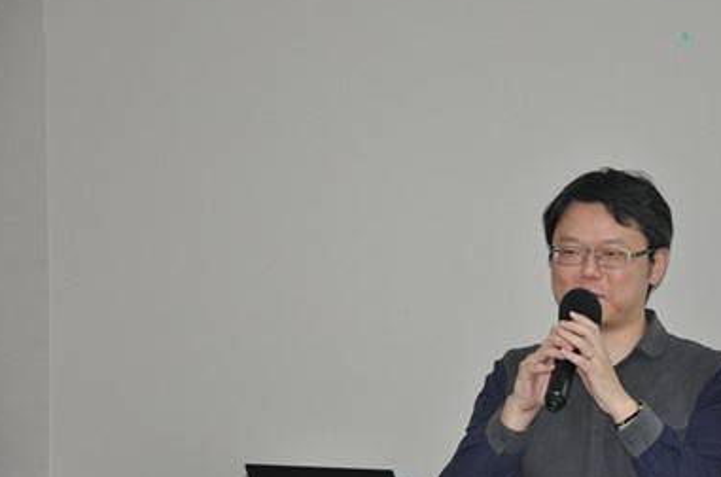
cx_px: 462
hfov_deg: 11.6
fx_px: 3536
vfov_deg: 7.7
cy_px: 255
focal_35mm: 177
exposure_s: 1/60
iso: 800
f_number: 5.6
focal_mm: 90
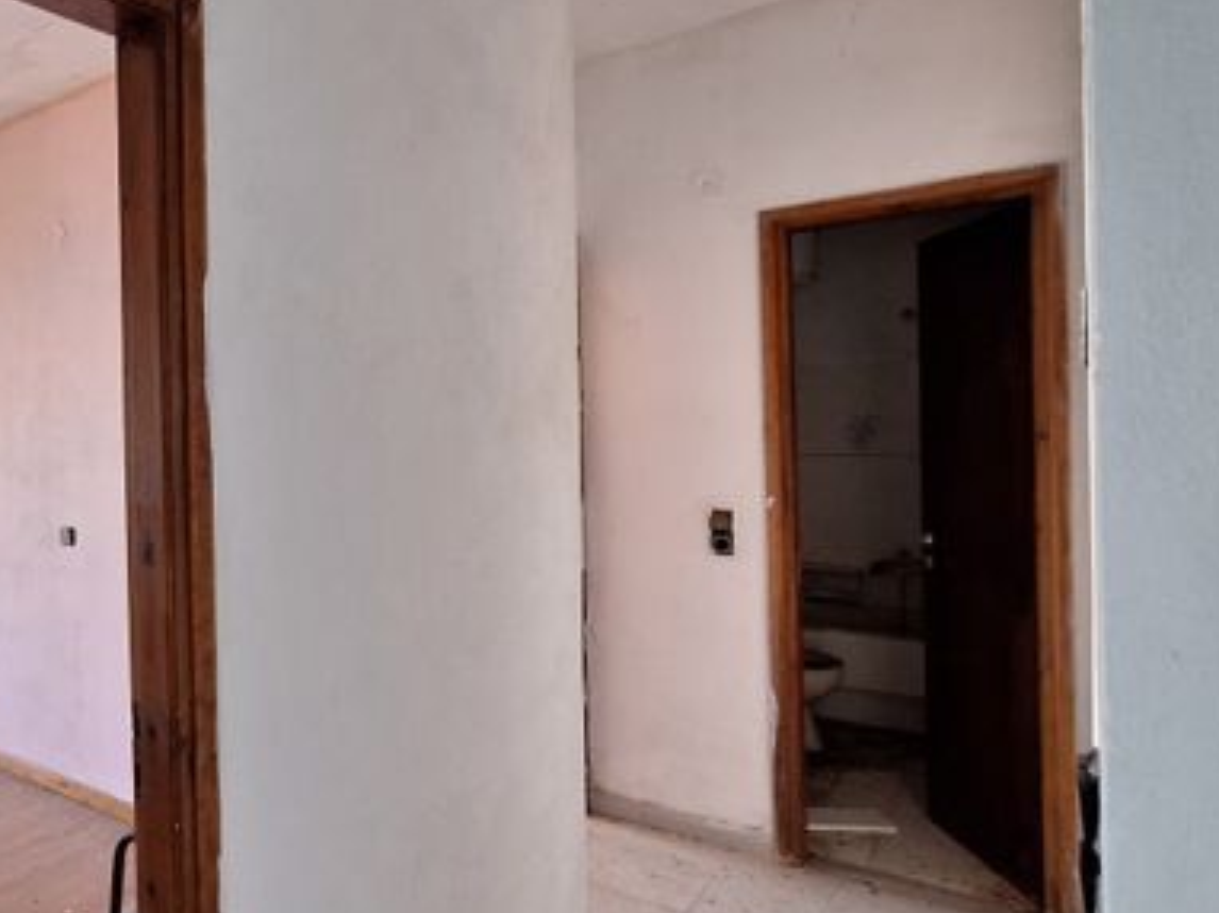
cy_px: 415
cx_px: 321
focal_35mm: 24
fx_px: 845
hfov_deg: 67.6
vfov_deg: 56.7
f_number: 2.2
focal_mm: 1.74
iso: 80
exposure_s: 1/50
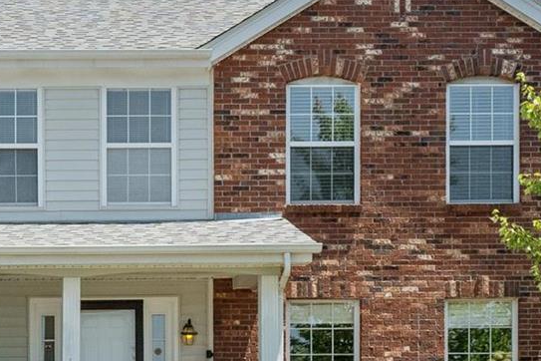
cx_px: 1
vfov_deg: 12.8
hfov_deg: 18.8
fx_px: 1593
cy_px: 334
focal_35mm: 106
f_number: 6.3
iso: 400
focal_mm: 18
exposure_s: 1/1600
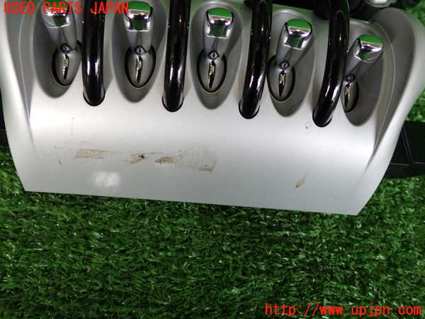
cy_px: 160
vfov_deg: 44.2
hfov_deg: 56.8
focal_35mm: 32
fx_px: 393
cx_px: 212
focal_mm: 5.79
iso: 200
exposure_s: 1/125
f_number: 2.4
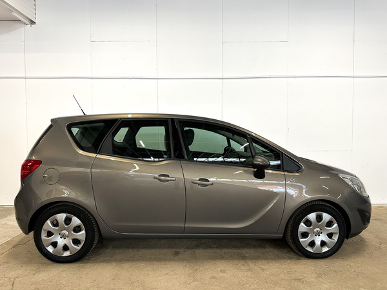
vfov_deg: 56.8
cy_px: 145
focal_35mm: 24
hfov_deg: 71.6
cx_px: 194
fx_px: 268
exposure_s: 1/100
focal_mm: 6.86
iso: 160
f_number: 1.8
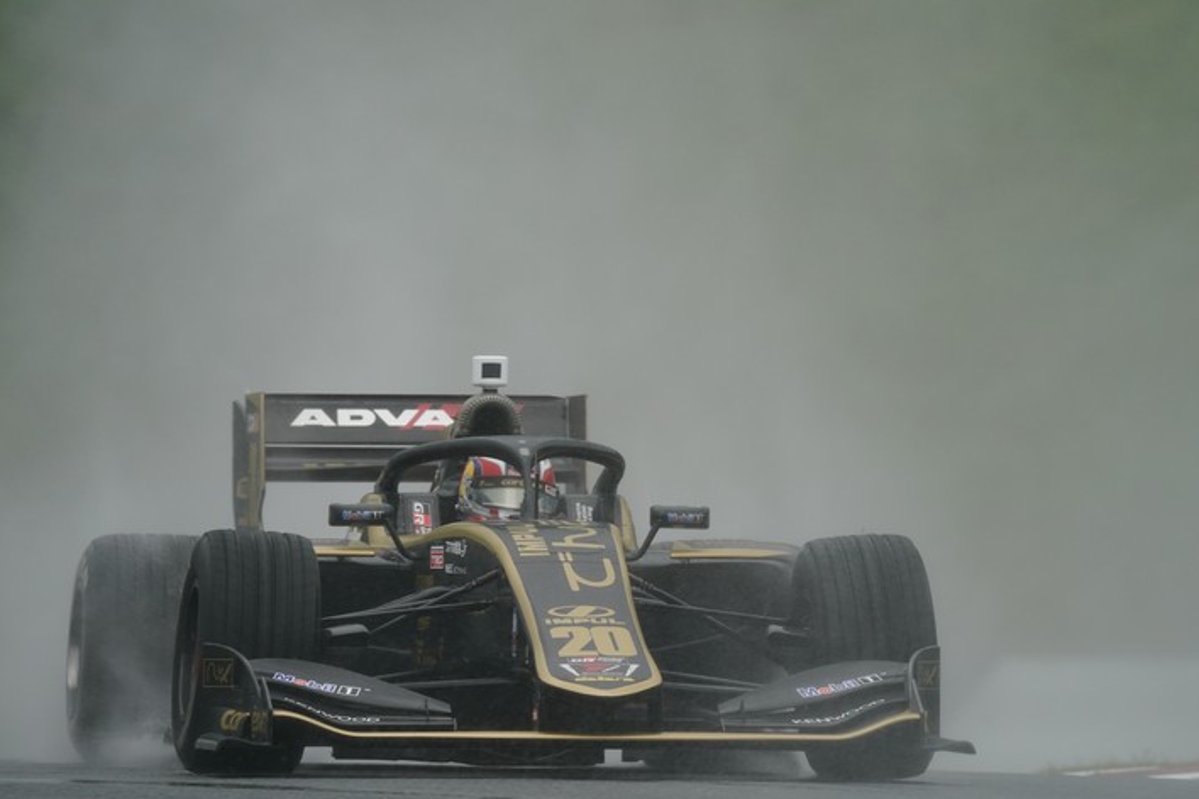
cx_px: 606
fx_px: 20315
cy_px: 400
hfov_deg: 3.4
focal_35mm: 610
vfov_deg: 2.3
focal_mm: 600
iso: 800
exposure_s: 1/640
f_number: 9
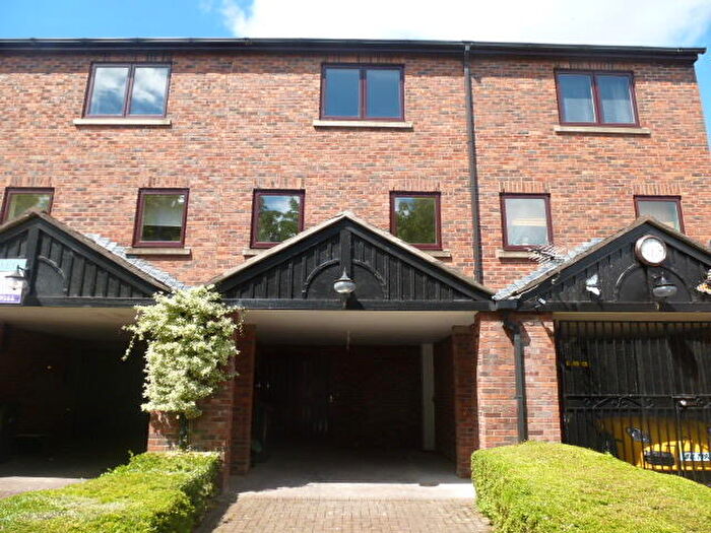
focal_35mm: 24
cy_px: 266
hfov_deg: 71.6
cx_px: 356
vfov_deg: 56.8
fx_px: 493
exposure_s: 1/640
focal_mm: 4.3
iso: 200
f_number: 4
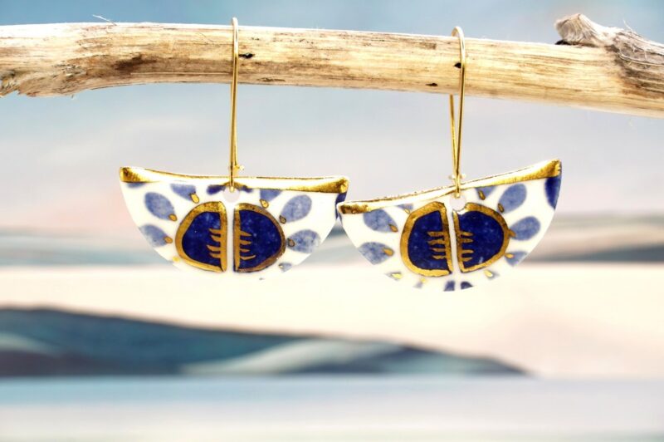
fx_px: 3455
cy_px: 221
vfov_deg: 7.3
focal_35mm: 188
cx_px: 332
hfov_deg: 11.0
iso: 200
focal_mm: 125
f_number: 11
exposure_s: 1/6
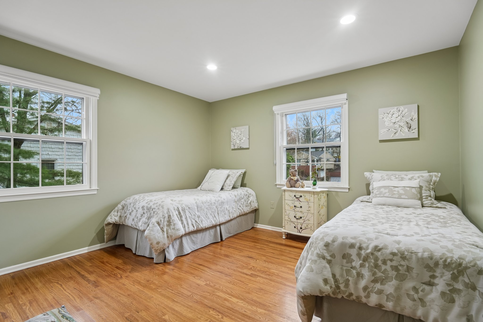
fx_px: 215
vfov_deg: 73.7
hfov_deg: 96.7
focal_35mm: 16
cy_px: 161
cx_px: 242
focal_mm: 16
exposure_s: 1/8
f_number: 8
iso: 400
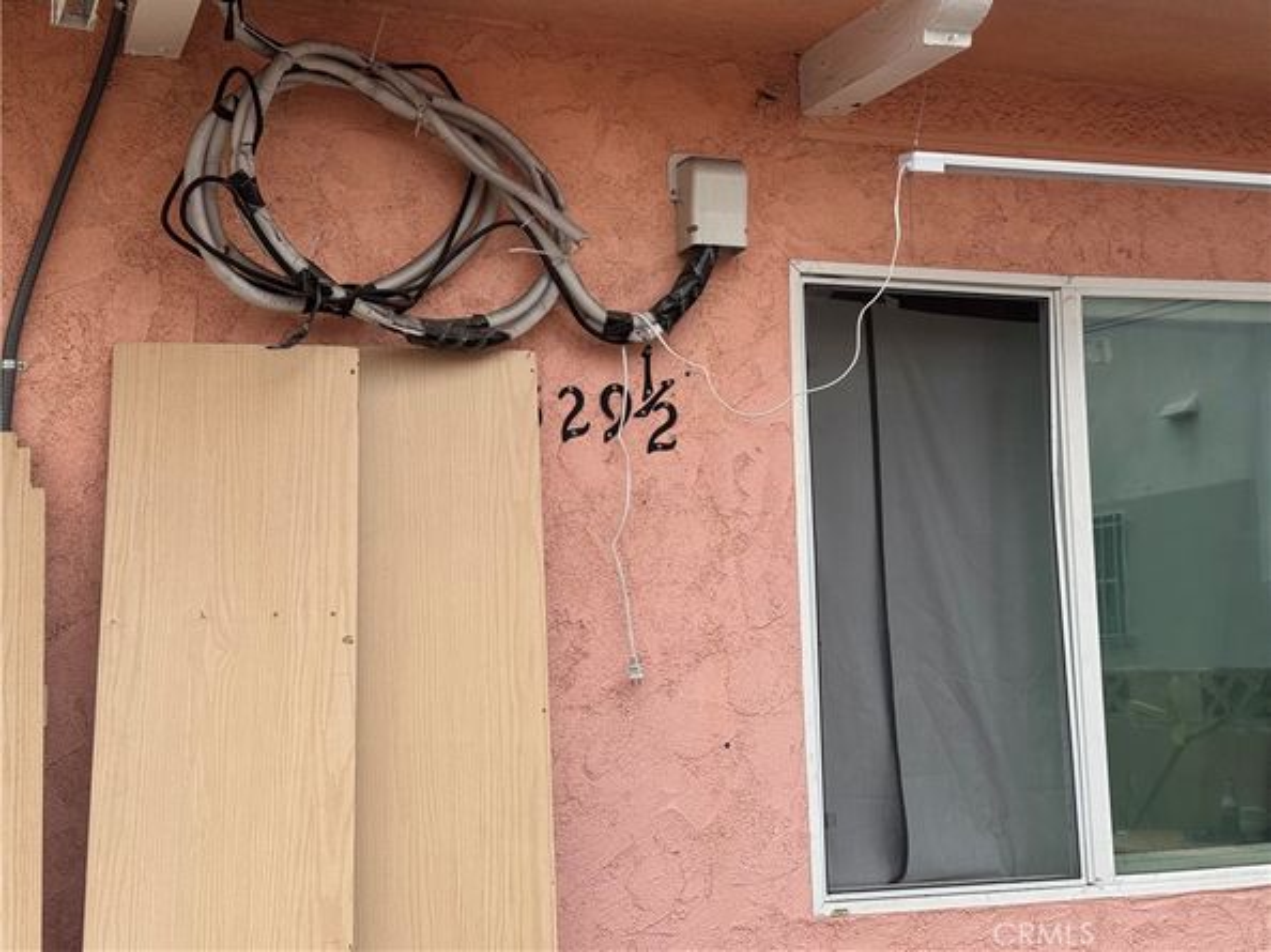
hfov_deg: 39.7
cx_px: 636
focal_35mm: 48
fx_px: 1762
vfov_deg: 30.2
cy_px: 476
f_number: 1.78
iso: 64
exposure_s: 1/664
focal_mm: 6.76
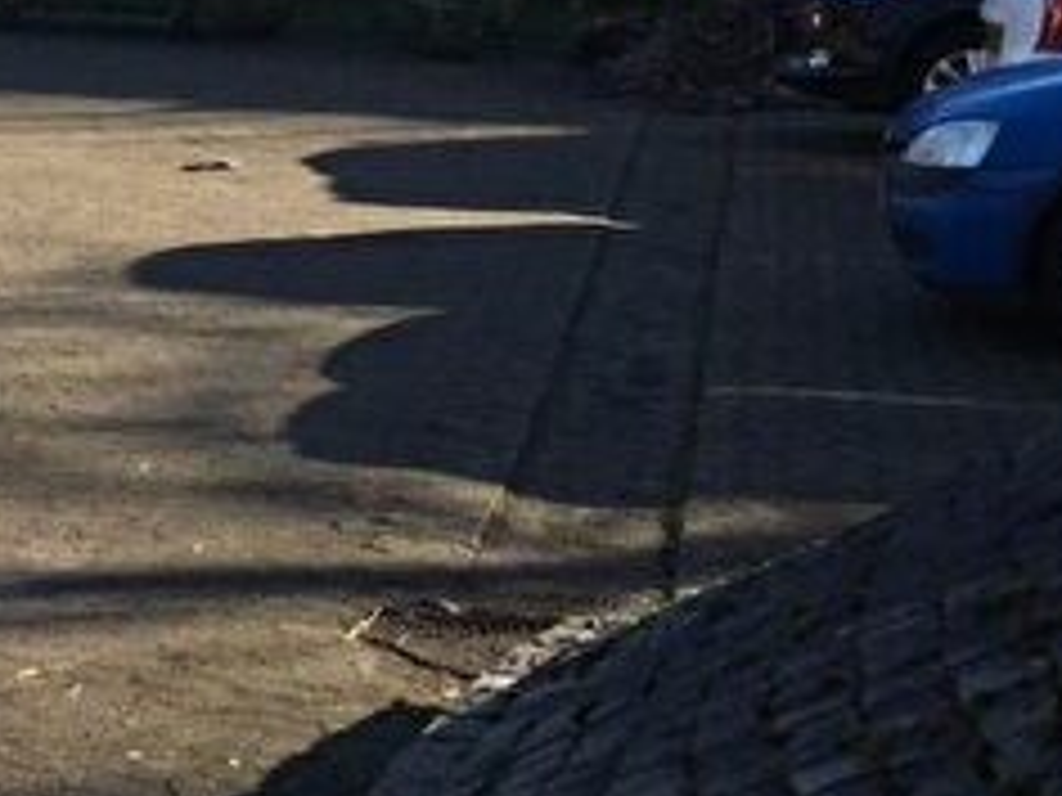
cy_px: -241
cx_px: -104
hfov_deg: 20.3
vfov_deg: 15.3
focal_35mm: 92
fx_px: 2823
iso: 25
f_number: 2.4
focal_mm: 3.3
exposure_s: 1/769
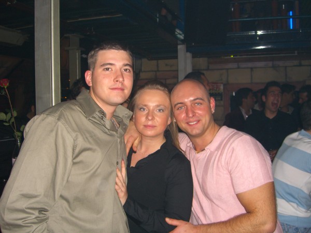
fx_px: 341
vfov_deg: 37.7
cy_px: 116
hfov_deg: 49.0
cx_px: 156
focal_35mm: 38
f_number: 2.8
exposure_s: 1/60
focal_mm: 7.9
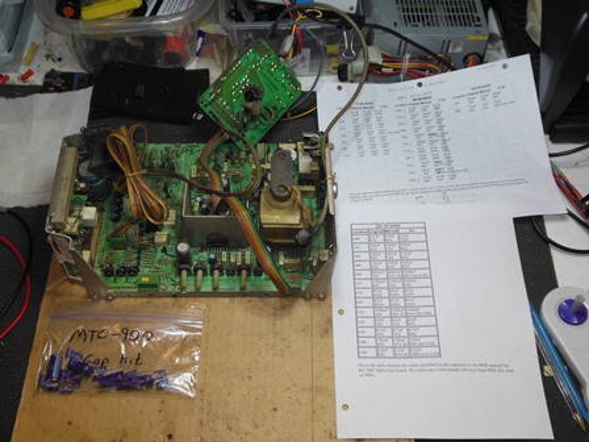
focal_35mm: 33
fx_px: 562
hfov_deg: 55.4
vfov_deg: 42.9
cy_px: 221
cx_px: 294
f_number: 3.5
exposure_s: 1/30
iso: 125
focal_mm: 6
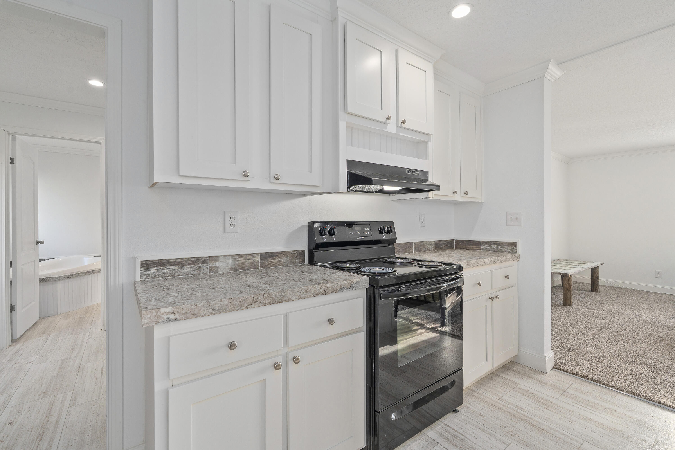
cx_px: 338
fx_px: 300
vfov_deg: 73.7
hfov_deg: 96.7
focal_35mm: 16
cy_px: 225
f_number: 8
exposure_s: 1/10
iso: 320
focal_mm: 16
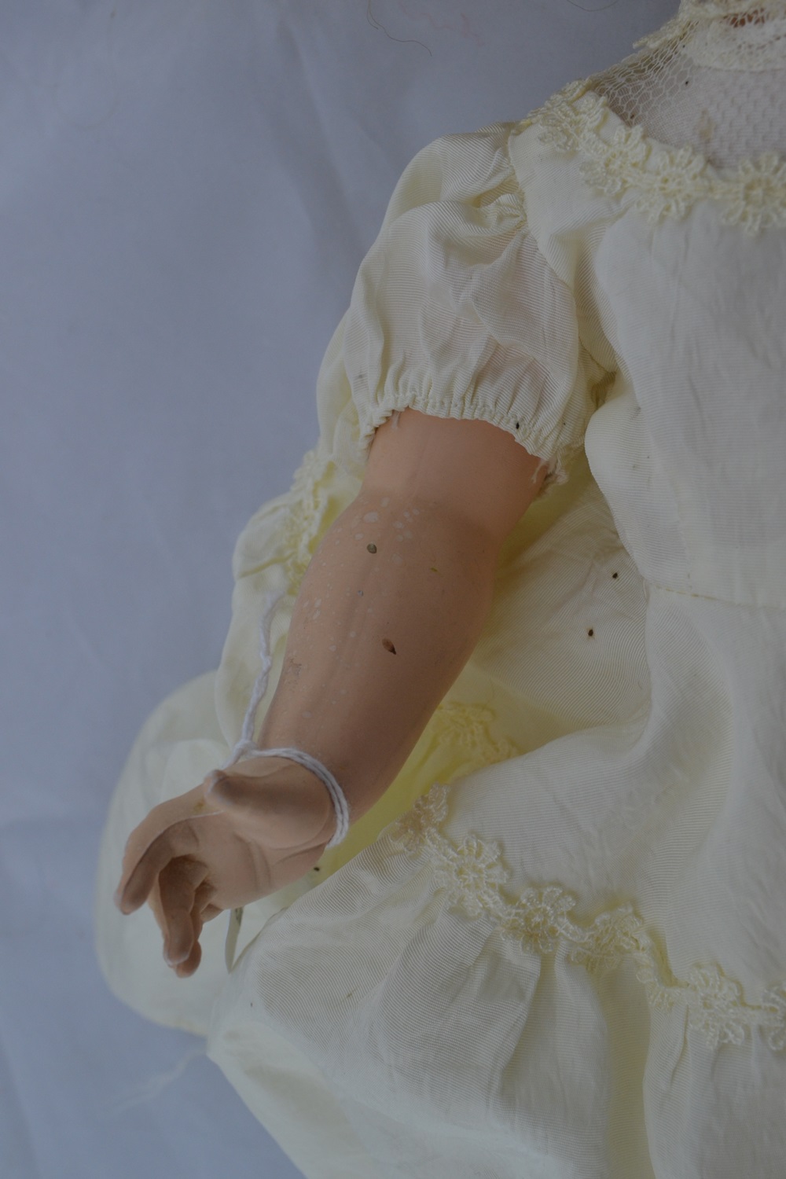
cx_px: 393
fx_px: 1474
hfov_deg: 29.9
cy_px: 590
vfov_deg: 43.6
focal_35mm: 45
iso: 400
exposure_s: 1/100
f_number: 8
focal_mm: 30
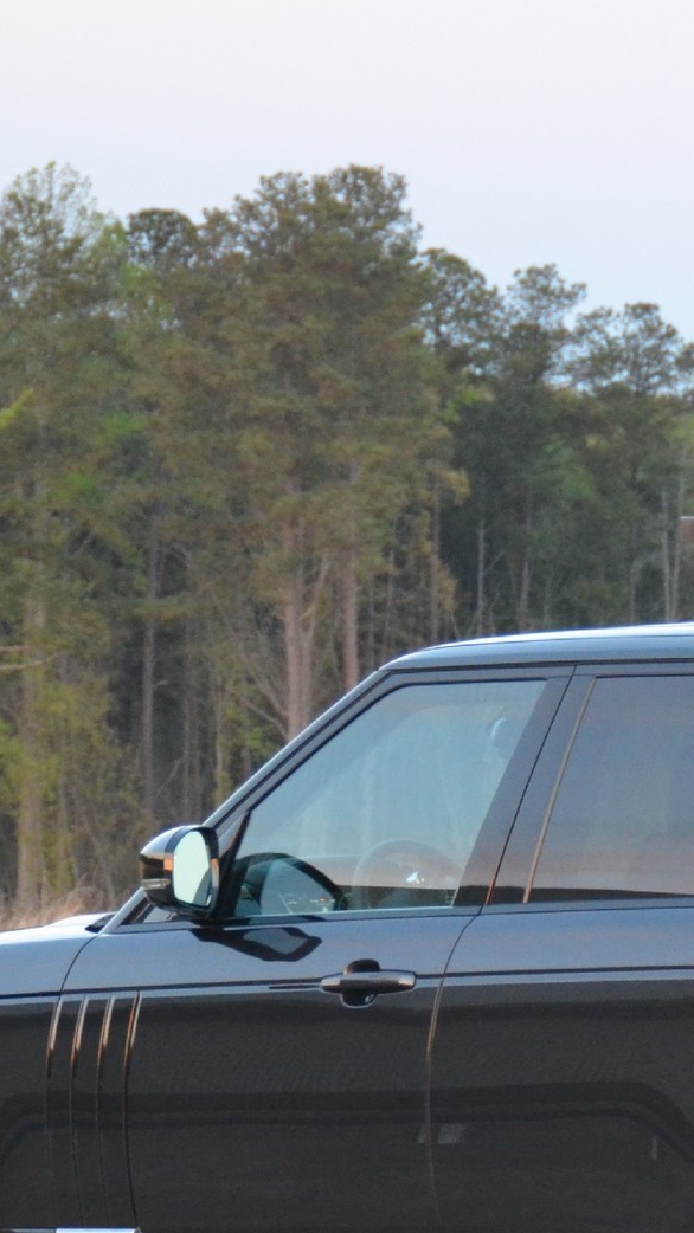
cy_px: 916
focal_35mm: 282
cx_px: 772
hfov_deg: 4.3
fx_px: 9235
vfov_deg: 7.6
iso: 1600
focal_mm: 75
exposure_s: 1/60
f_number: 5
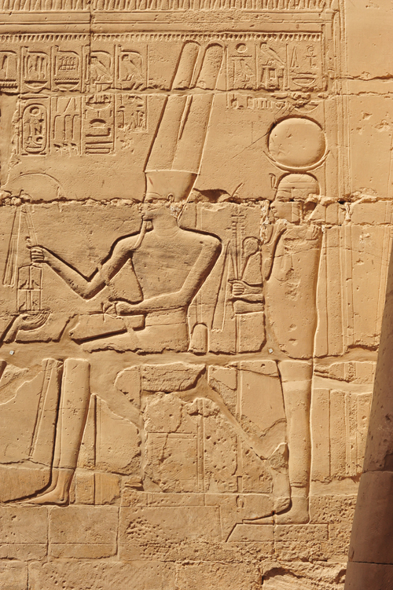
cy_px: 295
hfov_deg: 17.0
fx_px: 1311
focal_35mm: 80
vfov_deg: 25.4
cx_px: 196
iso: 800
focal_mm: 80
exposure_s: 1/400
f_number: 16
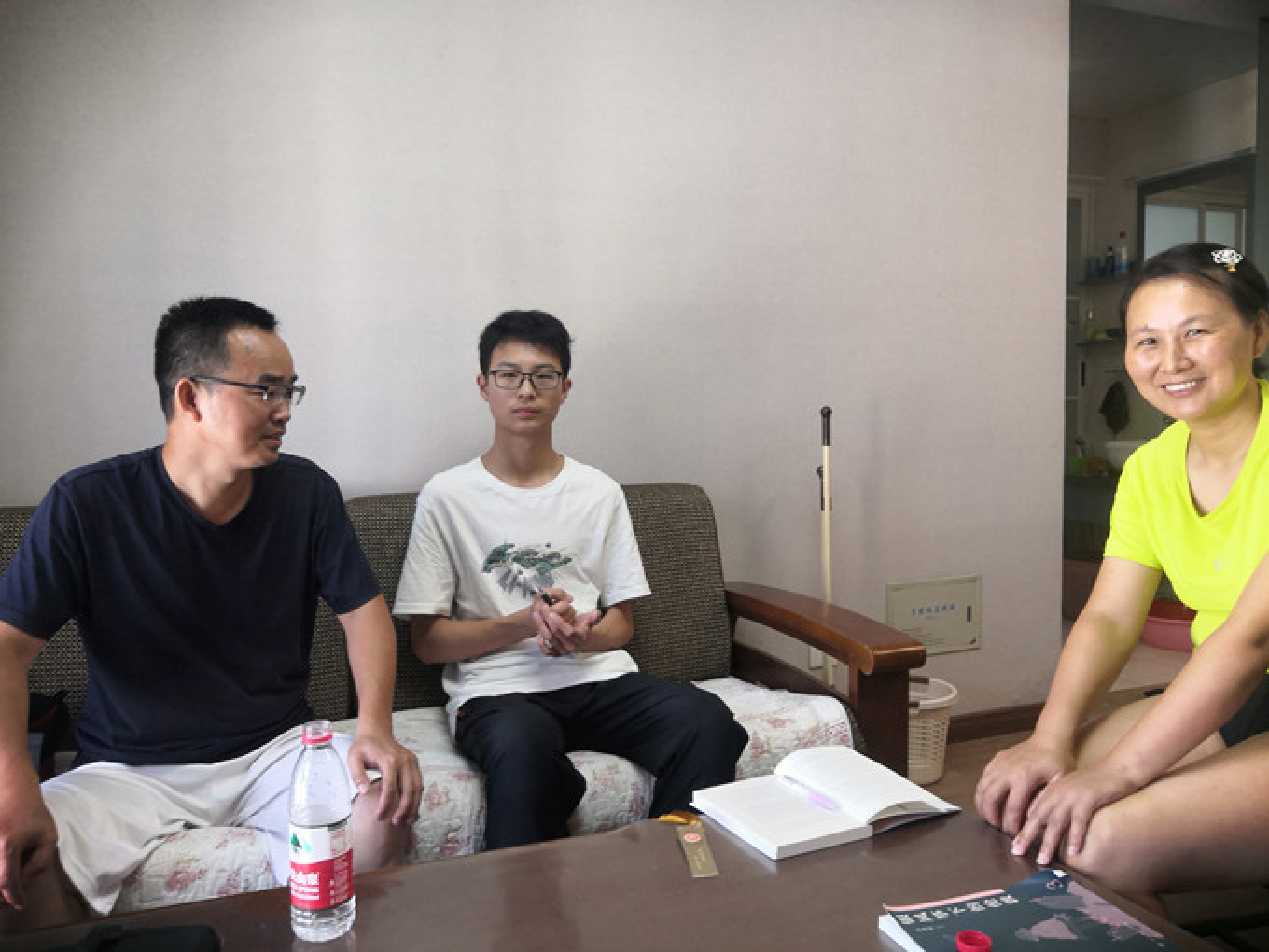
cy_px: 476
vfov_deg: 51.4
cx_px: 634
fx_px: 990
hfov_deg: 65.3
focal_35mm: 27
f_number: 1.8
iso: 160
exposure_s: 1/50
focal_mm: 3.95
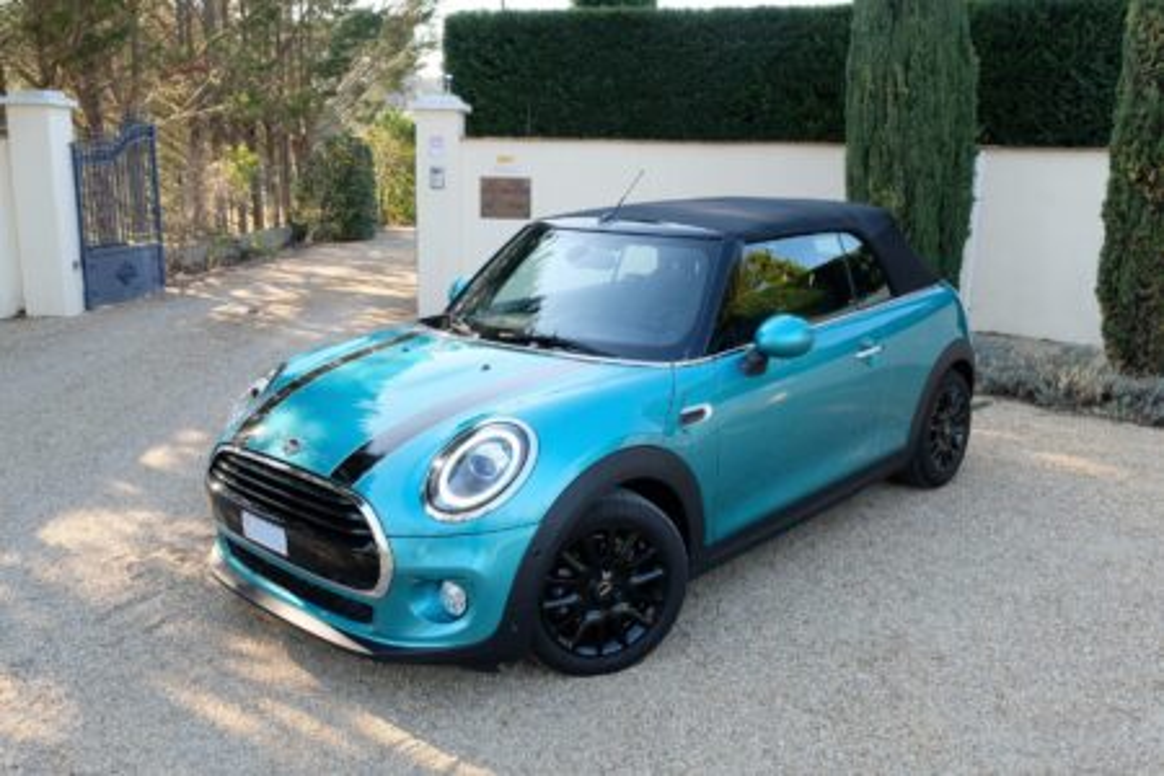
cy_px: 388
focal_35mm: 26
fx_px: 841
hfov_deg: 69.4
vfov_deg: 49.6
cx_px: 582
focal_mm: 17.6
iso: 800
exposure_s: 1/60
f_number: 10
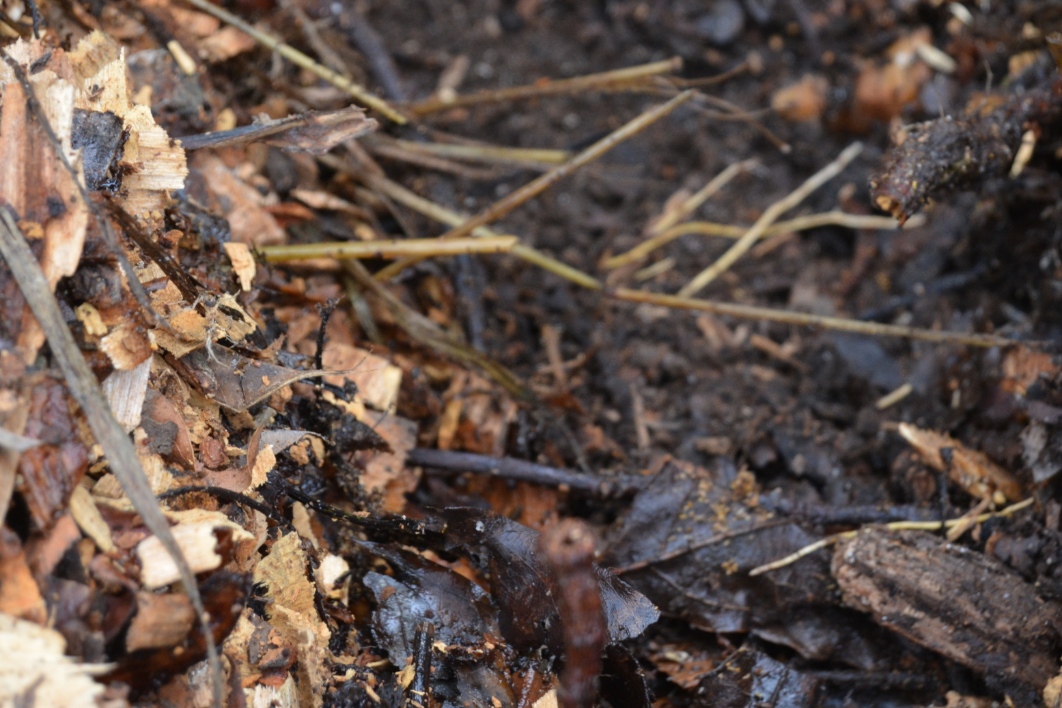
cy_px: 192
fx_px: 4007
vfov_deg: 10.1
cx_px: 675
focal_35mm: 136
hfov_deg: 15.1
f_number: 5.6
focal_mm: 55
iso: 800
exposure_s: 1/50
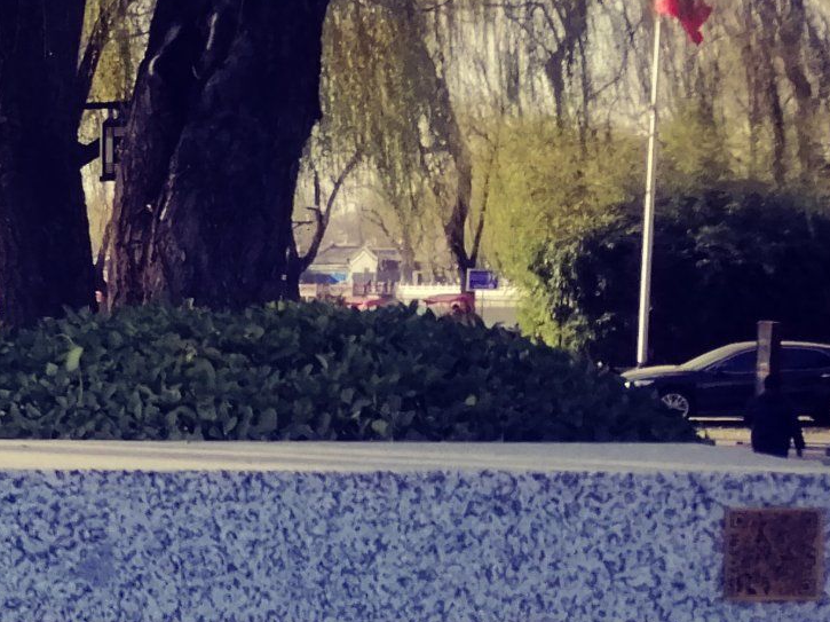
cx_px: -420
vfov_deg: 14.9
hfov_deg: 17.9
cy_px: 536
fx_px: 2349
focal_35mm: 98
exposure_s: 1/455
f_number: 2.2
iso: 50
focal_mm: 3.81
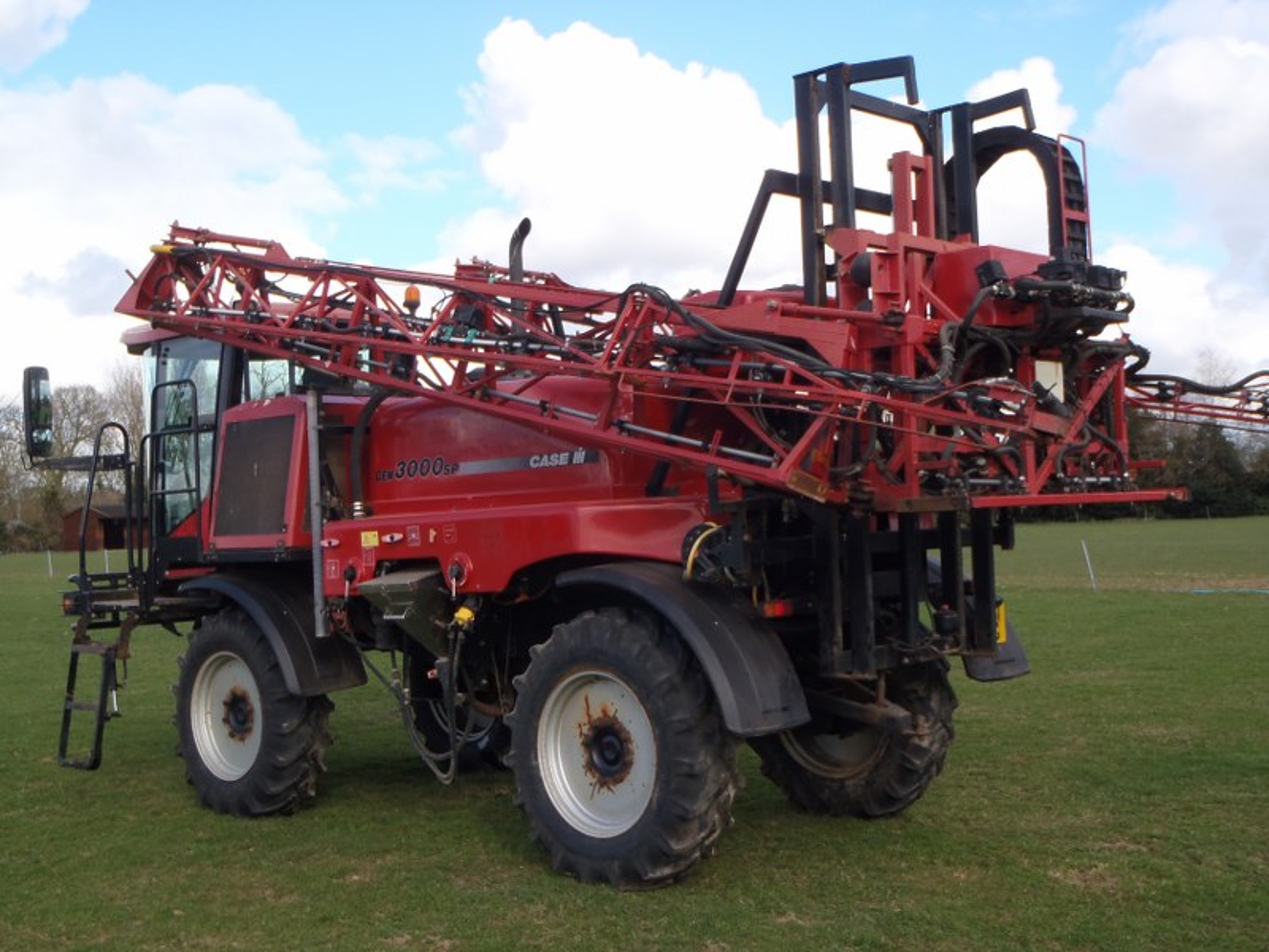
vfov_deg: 34.3
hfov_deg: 44.8
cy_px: 476
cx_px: 634
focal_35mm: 42
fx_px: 1540
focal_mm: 7.57
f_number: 5
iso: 80
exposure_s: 1/200
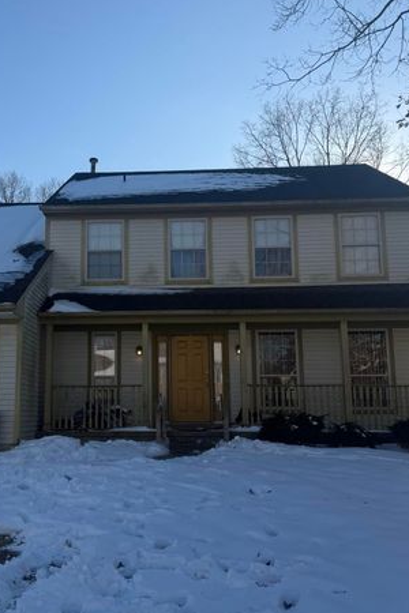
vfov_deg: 51.9
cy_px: 314
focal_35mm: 37
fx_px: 630
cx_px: 149
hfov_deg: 35.7
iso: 80
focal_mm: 6.76
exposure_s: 1/5319
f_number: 1.78
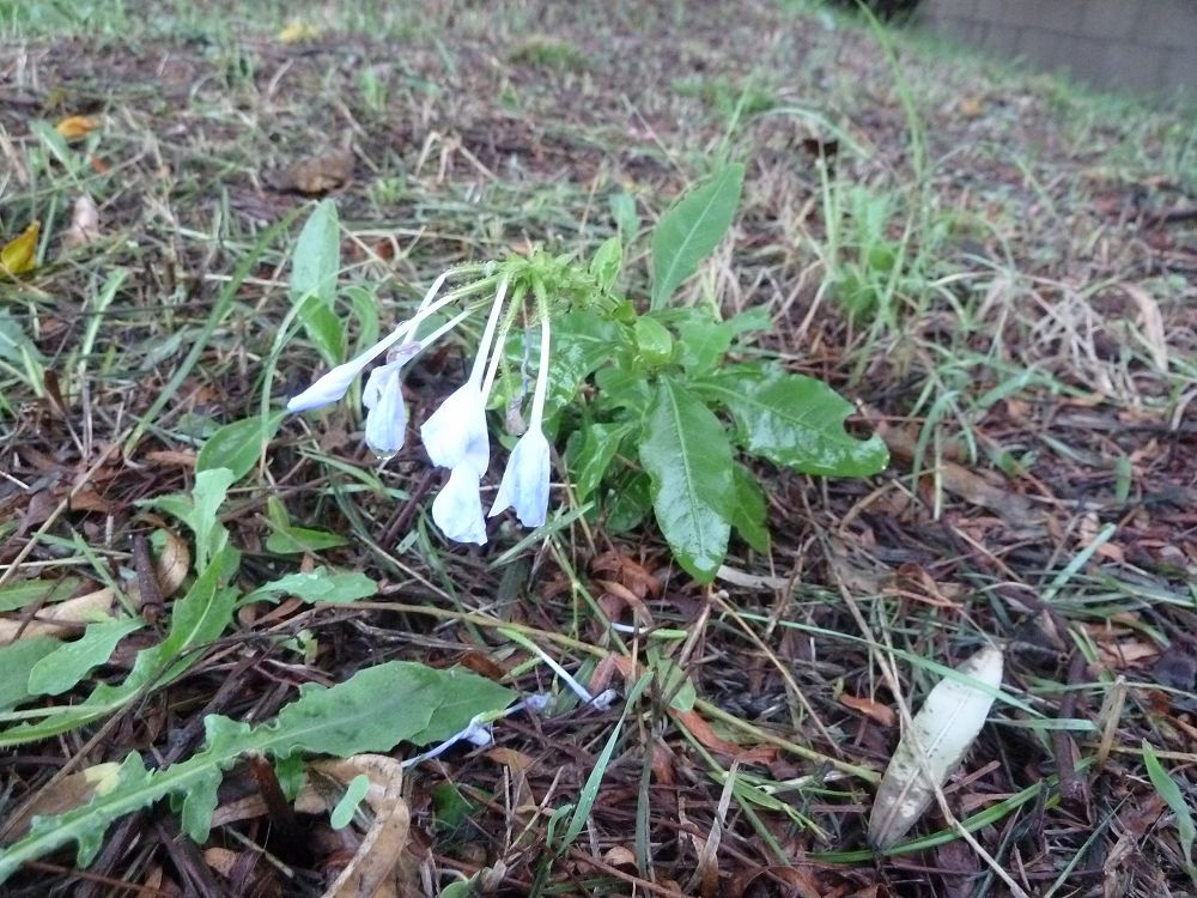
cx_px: 598
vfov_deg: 54.9
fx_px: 864
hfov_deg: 69.4
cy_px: 449
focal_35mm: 25
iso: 640
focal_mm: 4.1
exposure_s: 1/60
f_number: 3.3
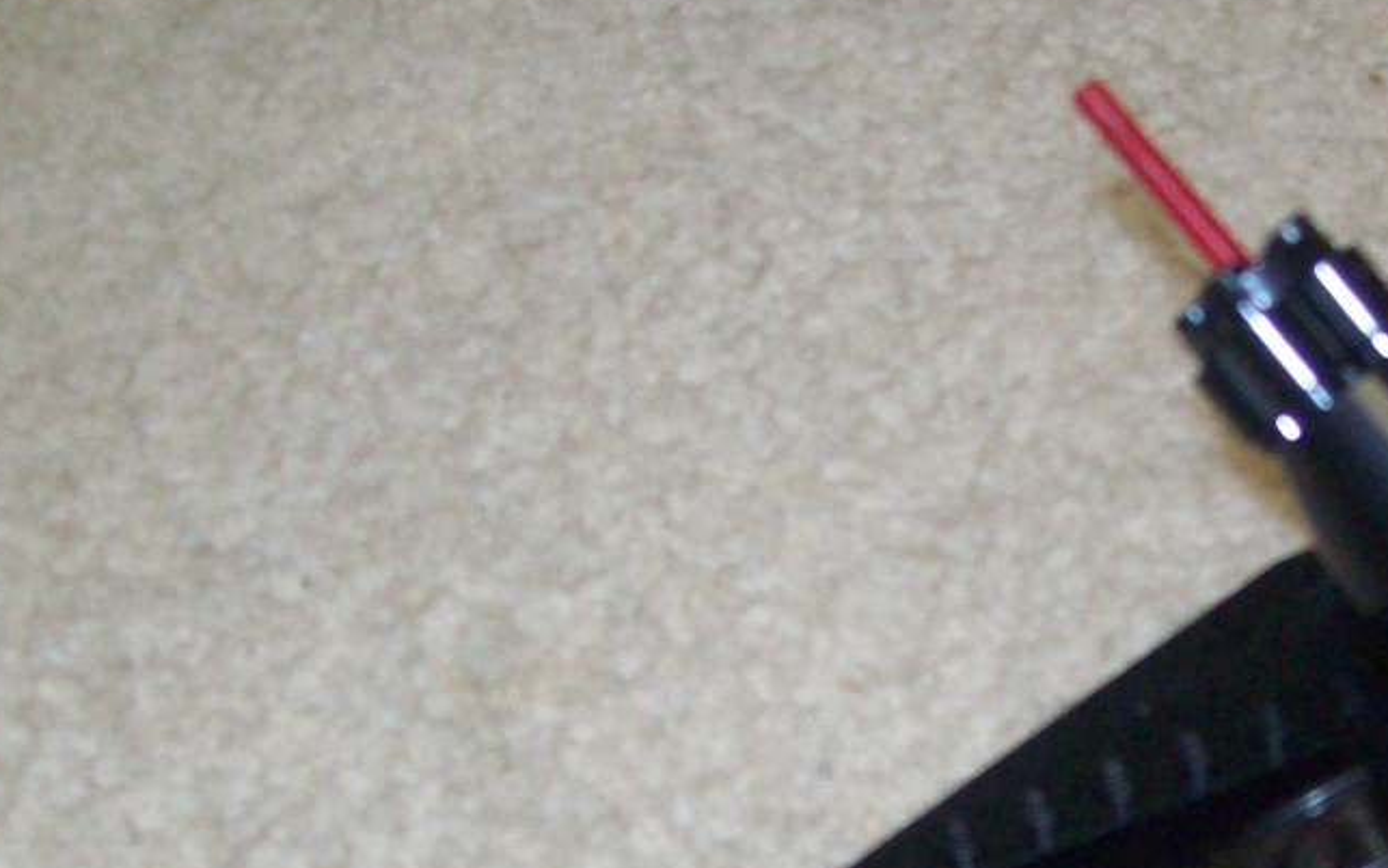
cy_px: 831
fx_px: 2875
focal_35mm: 76
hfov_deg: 27.0
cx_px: 937
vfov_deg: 16.9
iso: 200
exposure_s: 1/64
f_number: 2.7
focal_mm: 6
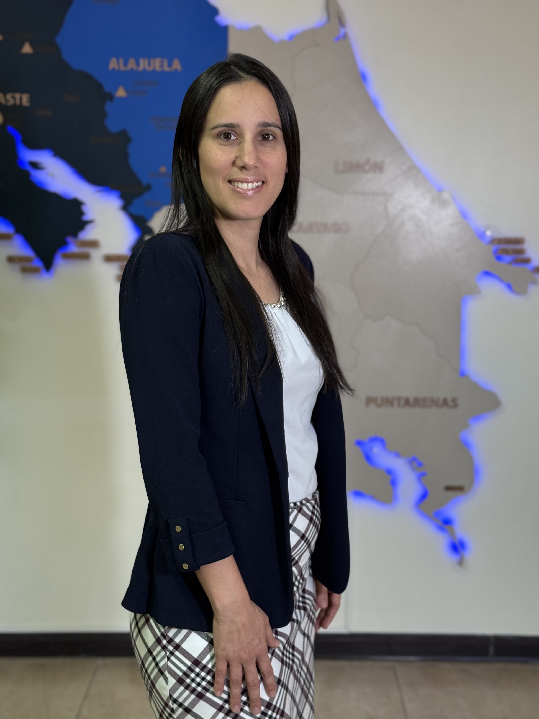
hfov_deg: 30.3
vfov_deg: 39.7
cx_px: 270
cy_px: 360
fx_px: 997
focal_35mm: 48
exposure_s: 1/60
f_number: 1.78
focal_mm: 6.76
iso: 160
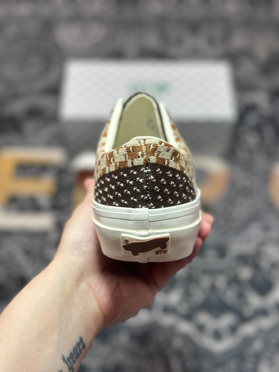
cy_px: 186
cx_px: 140
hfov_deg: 30.3
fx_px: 516
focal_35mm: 48
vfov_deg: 39.7
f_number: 1.78
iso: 80
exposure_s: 1/414
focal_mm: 6.86
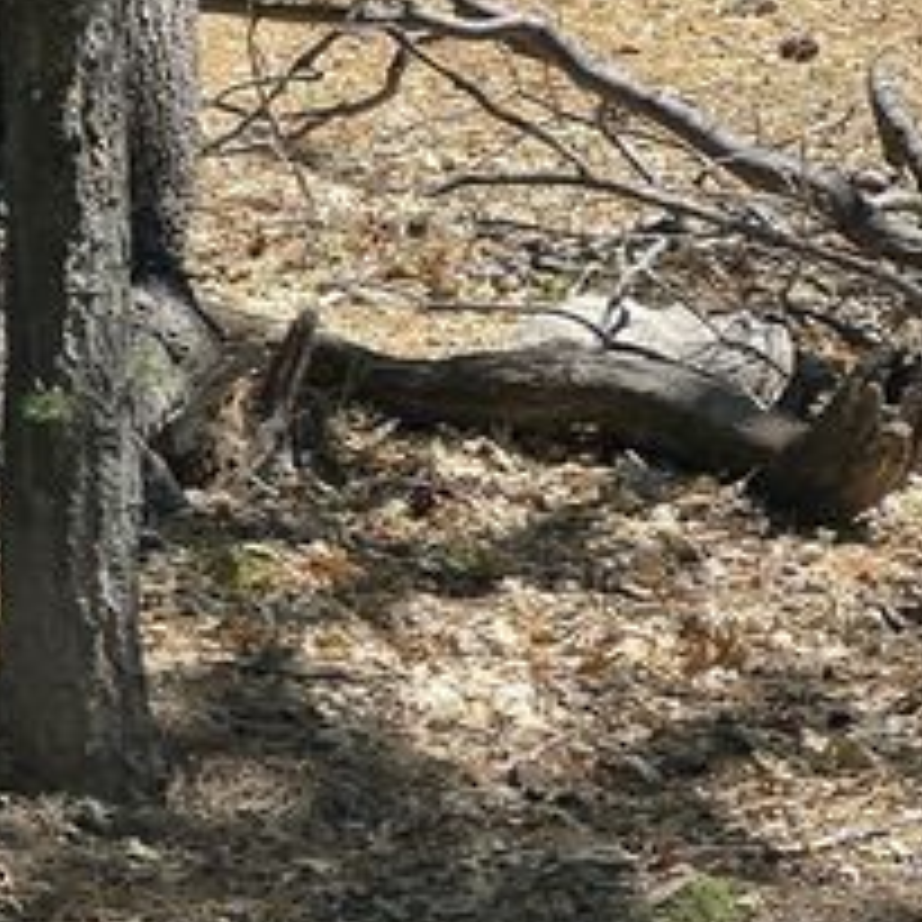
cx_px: -157
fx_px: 5002
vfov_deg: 10.5
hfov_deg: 10.4
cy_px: 663
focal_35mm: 166
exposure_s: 1/121
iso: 20
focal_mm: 9
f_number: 2.8
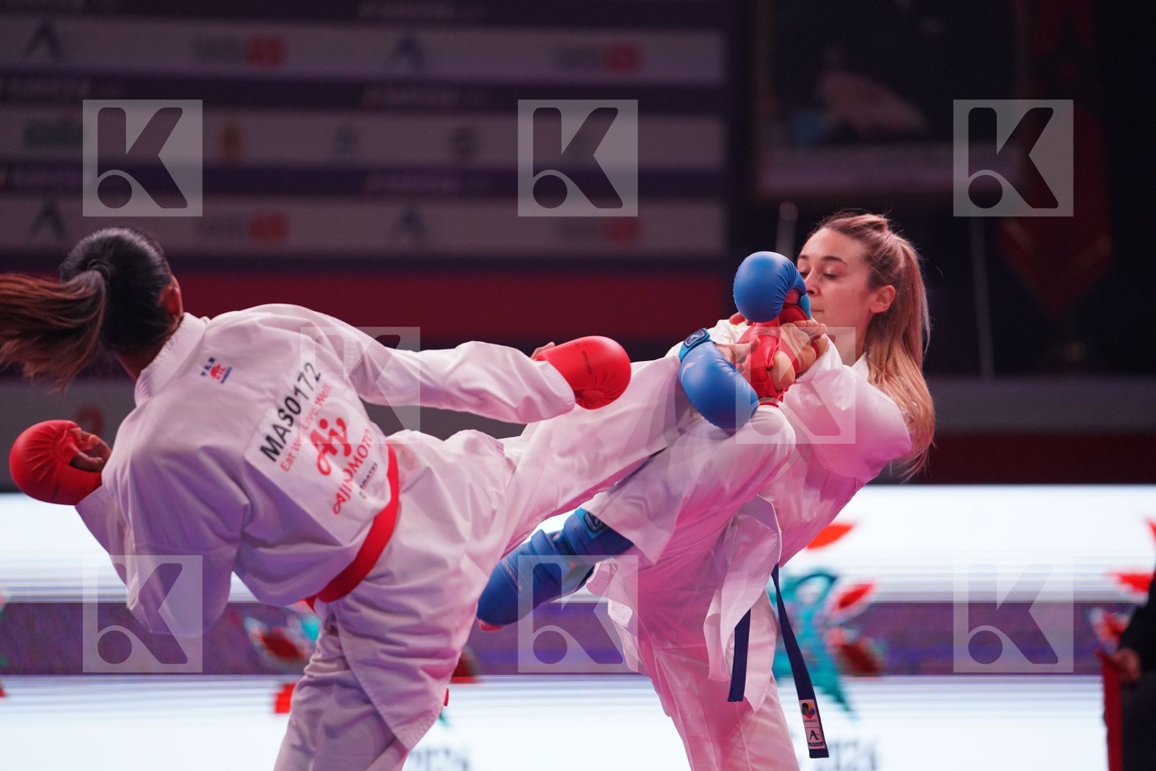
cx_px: 578
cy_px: 386
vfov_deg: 7.0
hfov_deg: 10.5
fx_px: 6261
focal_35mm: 195
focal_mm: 195
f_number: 2.8
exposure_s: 1/1000
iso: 3200
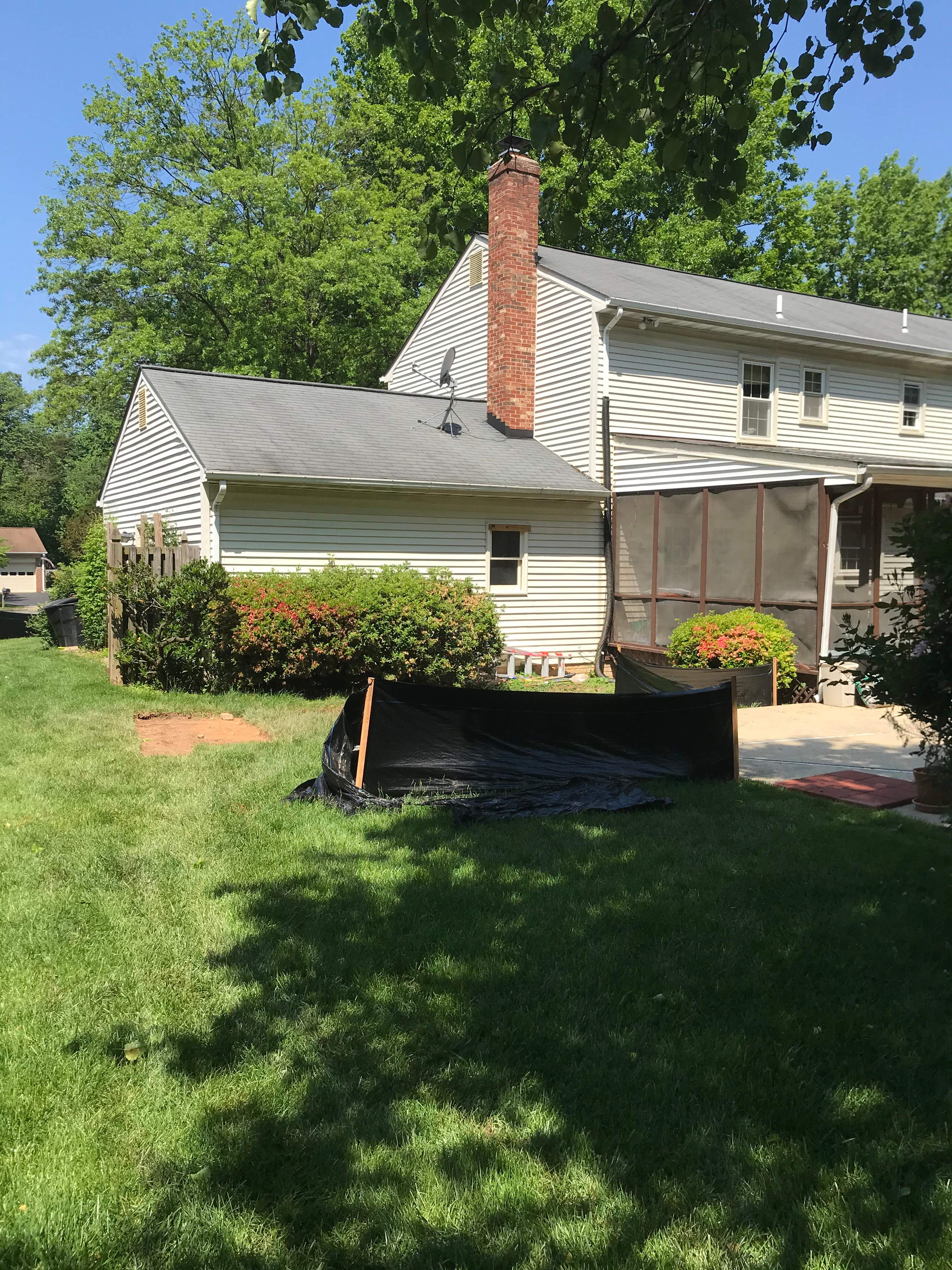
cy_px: 635
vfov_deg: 63.4
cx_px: 476
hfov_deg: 49.7
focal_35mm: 28
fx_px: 1027
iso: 20
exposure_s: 1/1623
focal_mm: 3.99
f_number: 1.8
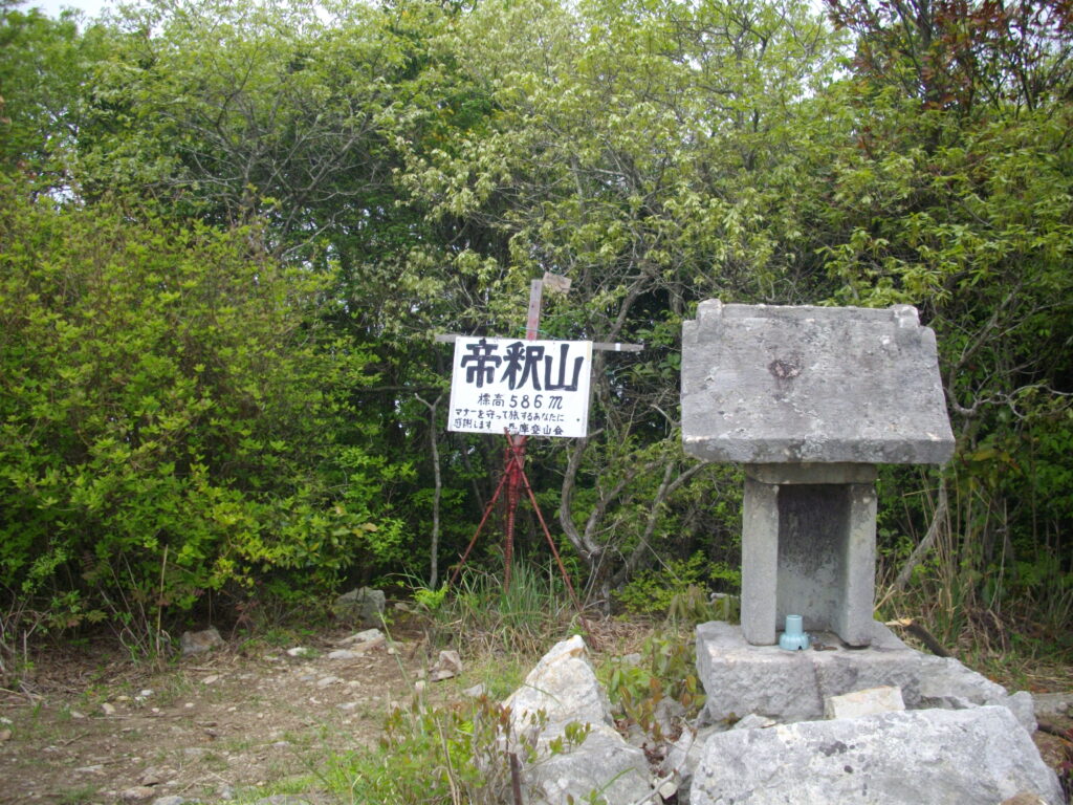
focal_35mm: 37
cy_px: 402
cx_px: 536
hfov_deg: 50.1
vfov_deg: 38.7
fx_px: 1147
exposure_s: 1/200
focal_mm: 6.2
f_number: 5.6
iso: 100
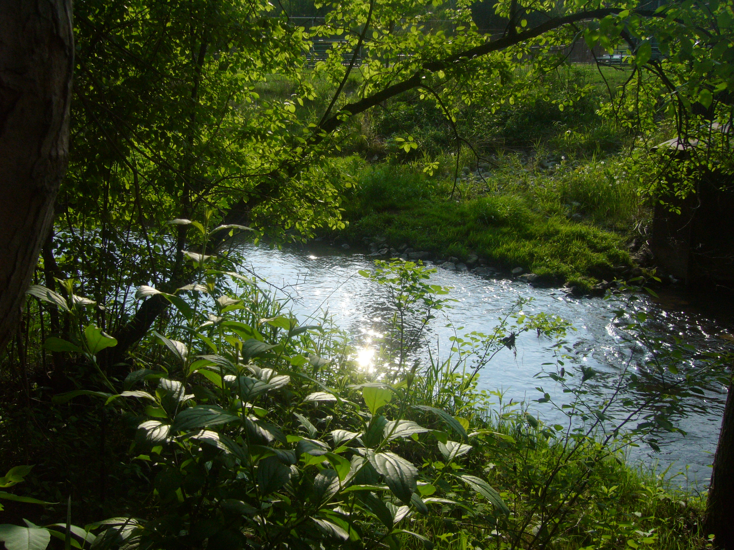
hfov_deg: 52.6
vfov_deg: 40.7
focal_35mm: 35
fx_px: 742
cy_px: 275
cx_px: 367
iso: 100
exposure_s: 1/500
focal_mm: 5.8
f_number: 5.6
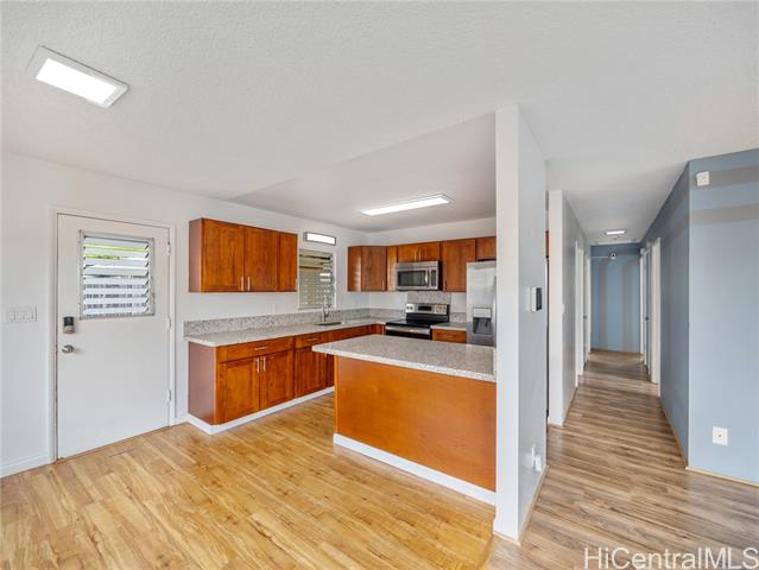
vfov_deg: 85.7
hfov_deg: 102.0
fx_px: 307
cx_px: 380
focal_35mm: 14
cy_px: 285
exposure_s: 1/320
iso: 250
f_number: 4
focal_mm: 7
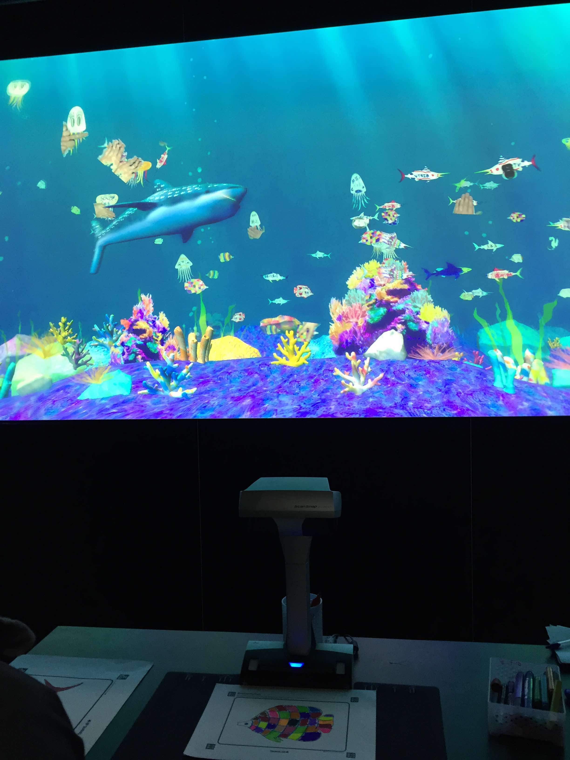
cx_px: 285
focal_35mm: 29
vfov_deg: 61.7
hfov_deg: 48.2
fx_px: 637
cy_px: 380
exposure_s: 1/30
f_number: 2.2
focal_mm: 4.15
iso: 64
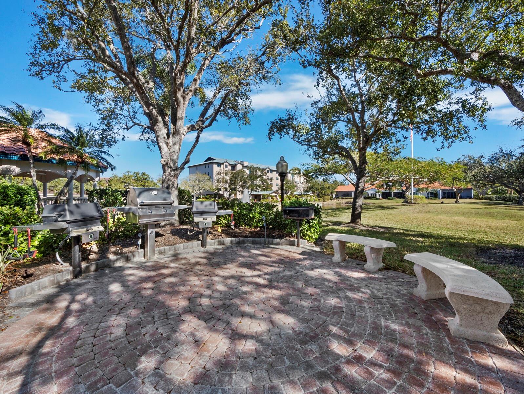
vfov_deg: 85.7
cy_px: 197
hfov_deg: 102.0
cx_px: 262
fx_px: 212
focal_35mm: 14
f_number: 13
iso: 320
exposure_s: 1/160
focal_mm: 7
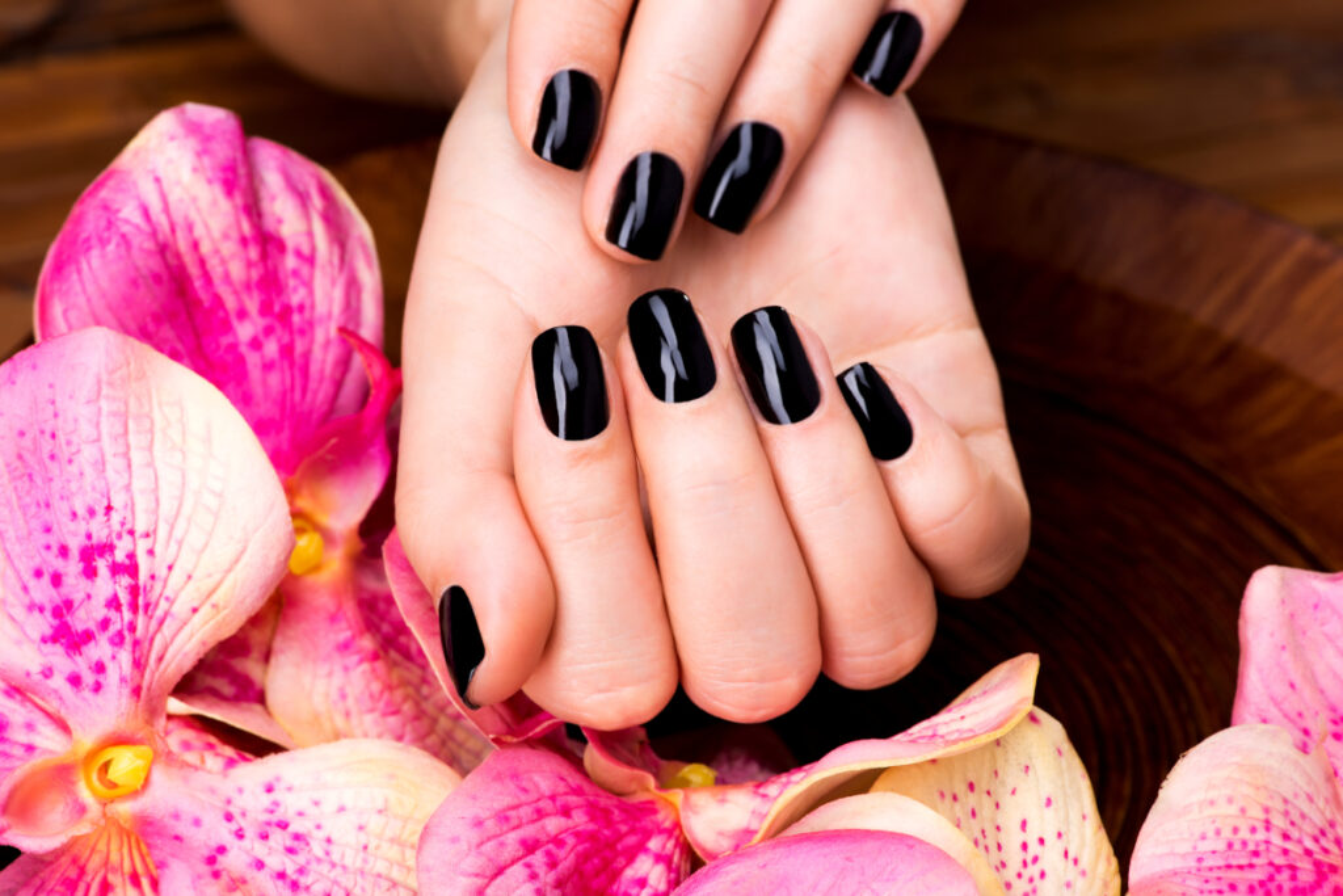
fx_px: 3917
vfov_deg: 13.0
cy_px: 448
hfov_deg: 19.5
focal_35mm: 105
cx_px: 672
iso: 100
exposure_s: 1/250
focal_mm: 105
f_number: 14
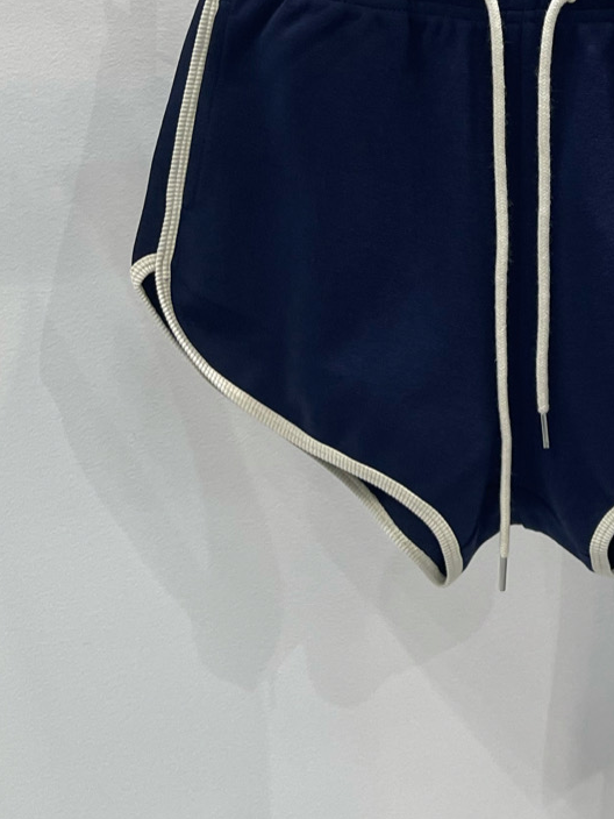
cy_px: 168
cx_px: 554
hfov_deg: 22.7
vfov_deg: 30.0
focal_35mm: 63
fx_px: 1490
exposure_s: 1/100
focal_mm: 5.1
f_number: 1.6
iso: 125
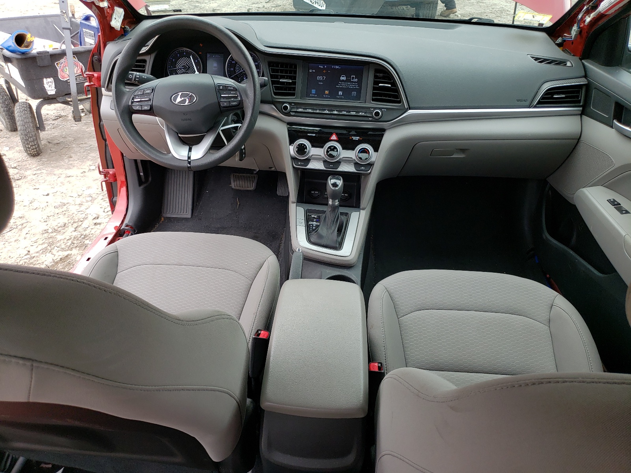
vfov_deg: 53.1
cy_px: 236
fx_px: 474
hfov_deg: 67.3
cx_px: 316
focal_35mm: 26
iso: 50
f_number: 1.5
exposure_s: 1/455
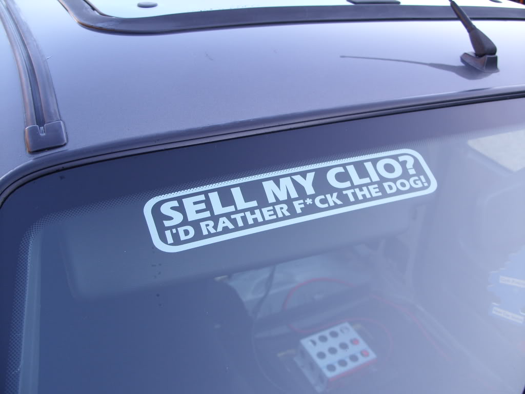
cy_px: 197
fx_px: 576
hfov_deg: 49.0
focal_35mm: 38
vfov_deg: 37.7
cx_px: 262
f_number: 2.8
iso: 50
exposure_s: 1/61
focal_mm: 7.8
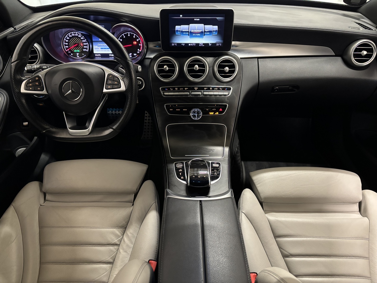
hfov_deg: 67.3
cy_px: 142
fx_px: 283
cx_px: 188
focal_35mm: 26
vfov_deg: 53.1
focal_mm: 5.96
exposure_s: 1/27
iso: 640
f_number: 1.6
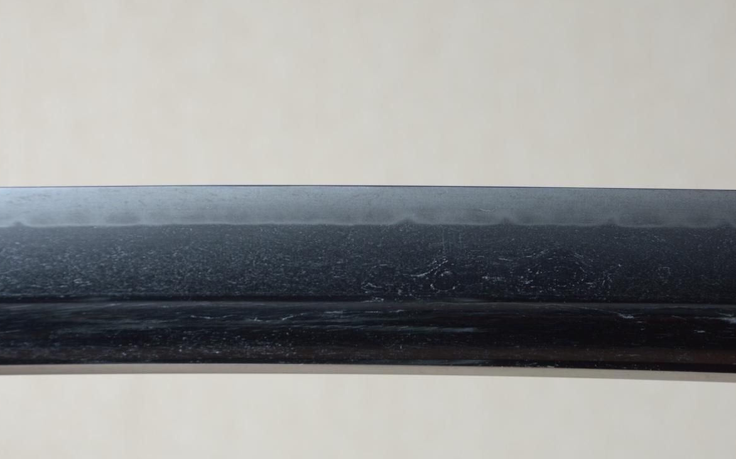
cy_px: 220
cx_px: 421
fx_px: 4392
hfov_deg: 9.6
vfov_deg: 6.0
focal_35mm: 219
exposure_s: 1/2
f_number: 11
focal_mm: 120
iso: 400
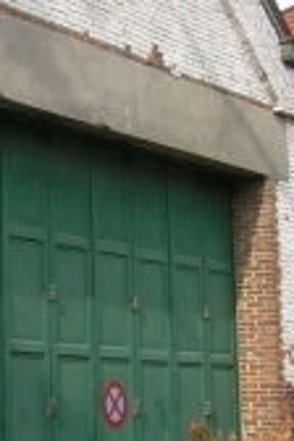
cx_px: -284
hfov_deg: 11.8
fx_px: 1274
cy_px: 173
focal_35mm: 104
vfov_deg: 19.6
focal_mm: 5.8
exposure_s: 1/186
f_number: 5.6
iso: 50
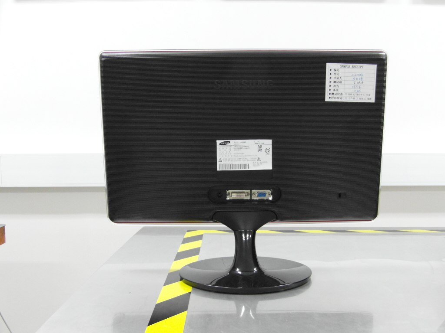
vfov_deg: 44.2
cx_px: 222
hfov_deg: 56.8
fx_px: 411
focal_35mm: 32
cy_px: 166
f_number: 3.4
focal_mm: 5.3
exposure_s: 1/20
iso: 400
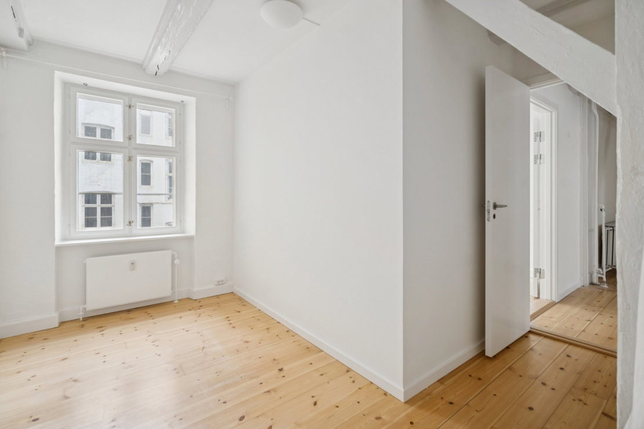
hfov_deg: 96.7
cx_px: 322
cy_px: 214
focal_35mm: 16
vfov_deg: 73.7
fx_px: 286
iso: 400
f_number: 4.5
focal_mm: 16
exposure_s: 1/20
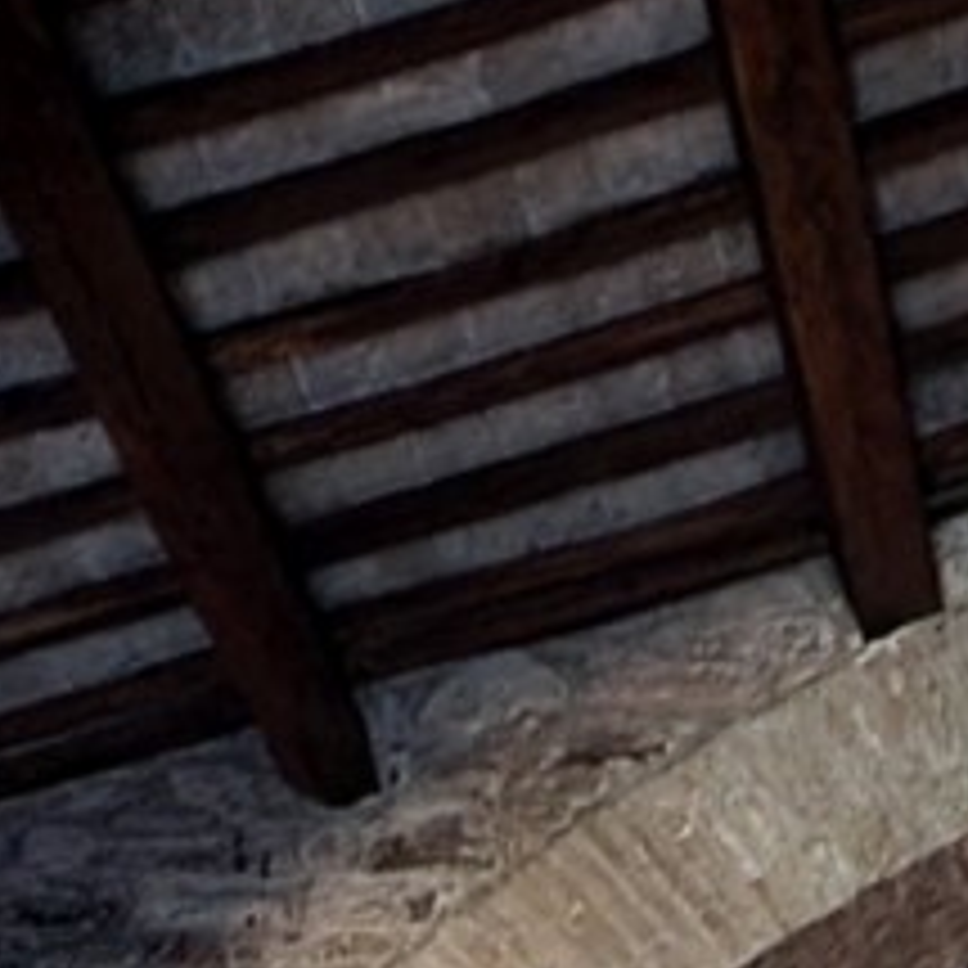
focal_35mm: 151
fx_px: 4777
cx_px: 1297
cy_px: 1886
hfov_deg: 11.2
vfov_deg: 10.7
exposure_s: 1/10
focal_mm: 6.4
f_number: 1.8
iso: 400
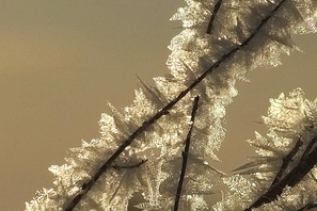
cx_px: 340
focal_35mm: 424
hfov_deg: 4.9
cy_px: 127
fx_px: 3733
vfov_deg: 3.2
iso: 200
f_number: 8
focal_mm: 60
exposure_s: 1/4000
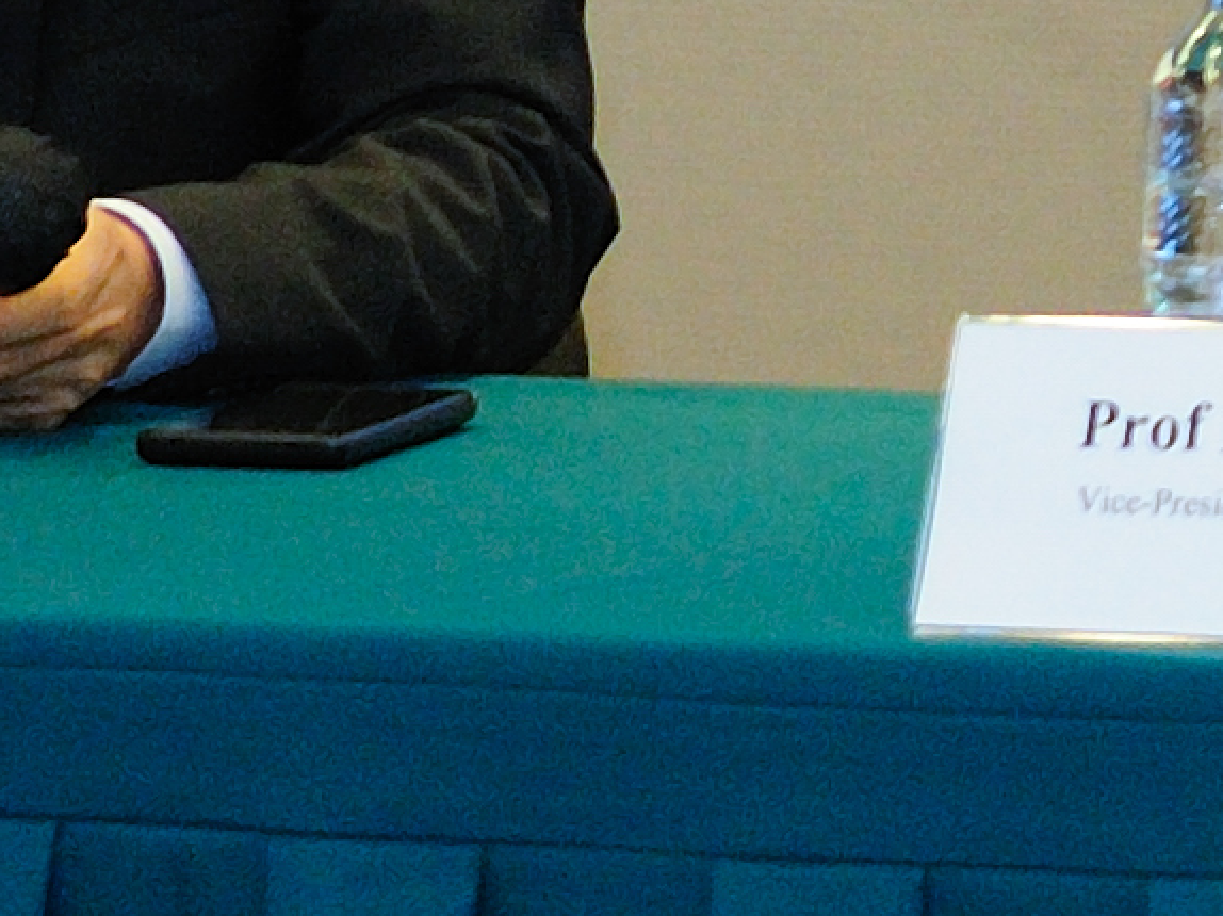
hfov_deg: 4.4
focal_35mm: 442
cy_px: -1402
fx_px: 15610
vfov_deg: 3.3
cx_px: 3303
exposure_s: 1/60
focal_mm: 62
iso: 800
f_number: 5
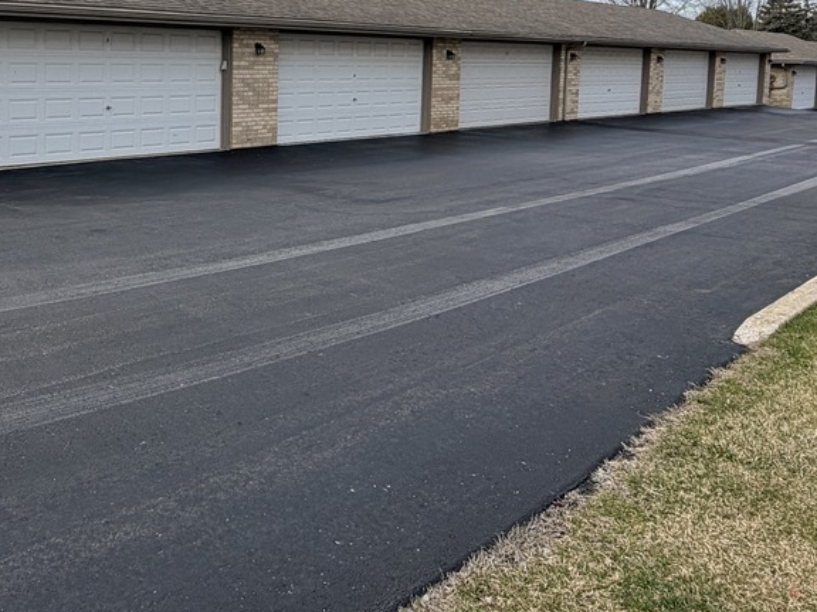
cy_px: 137
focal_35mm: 35
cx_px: 233
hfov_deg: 51.0
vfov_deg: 39.4
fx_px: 826
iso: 20
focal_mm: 2.22
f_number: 2.2
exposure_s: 1/770
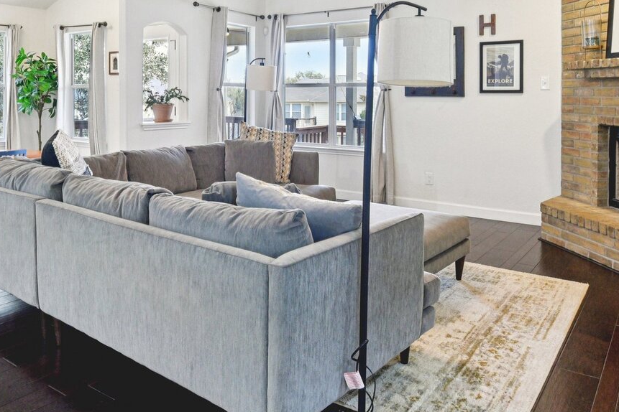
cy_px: 100
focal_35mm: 32
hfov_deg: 58.7
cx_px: 287
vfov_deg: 39.9
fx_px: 550
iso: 3200
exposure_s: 1/15
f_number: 8
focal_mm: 17
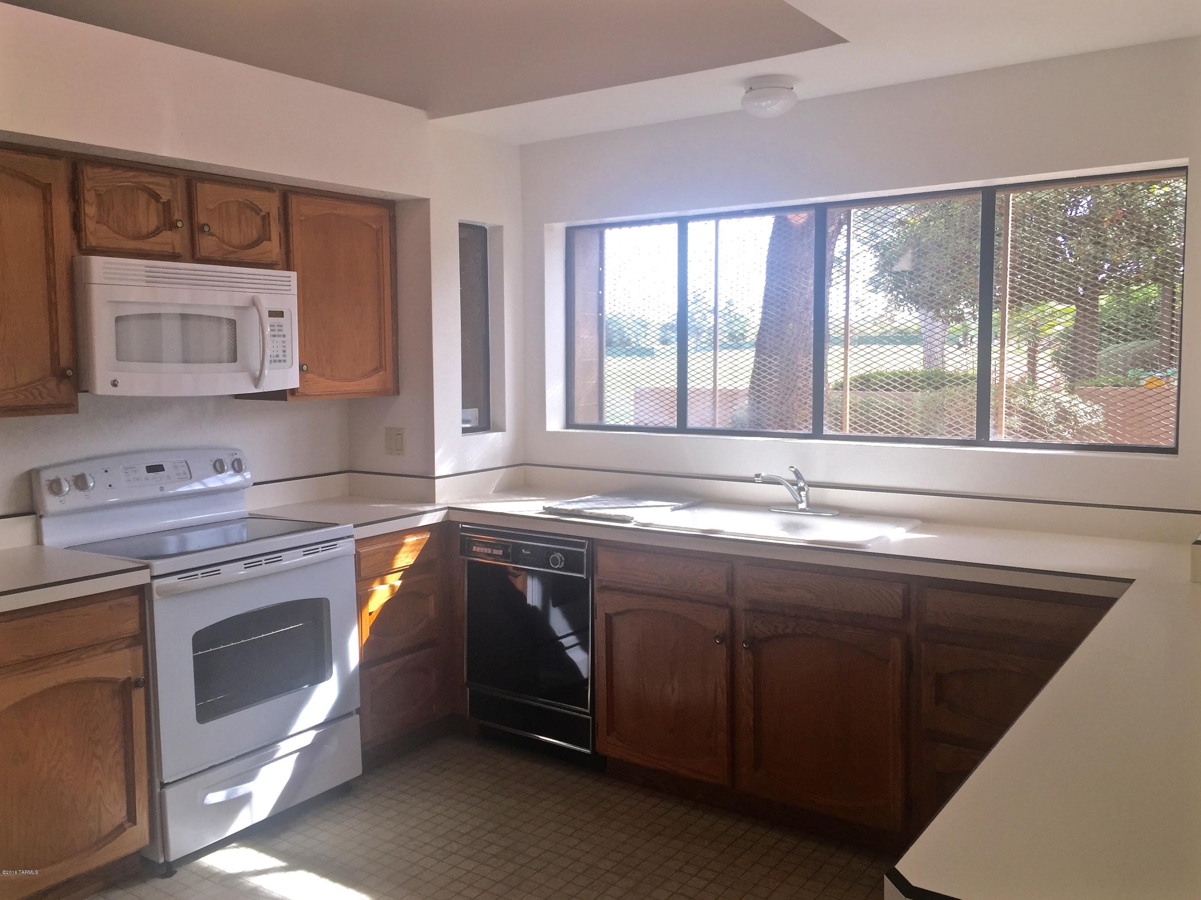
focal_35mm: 29
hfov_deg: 61.7
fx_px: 1006
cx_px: 600
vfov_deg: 48.2
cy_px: 450
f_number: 2.2
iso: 40
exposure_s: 1/149
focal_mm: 4.15
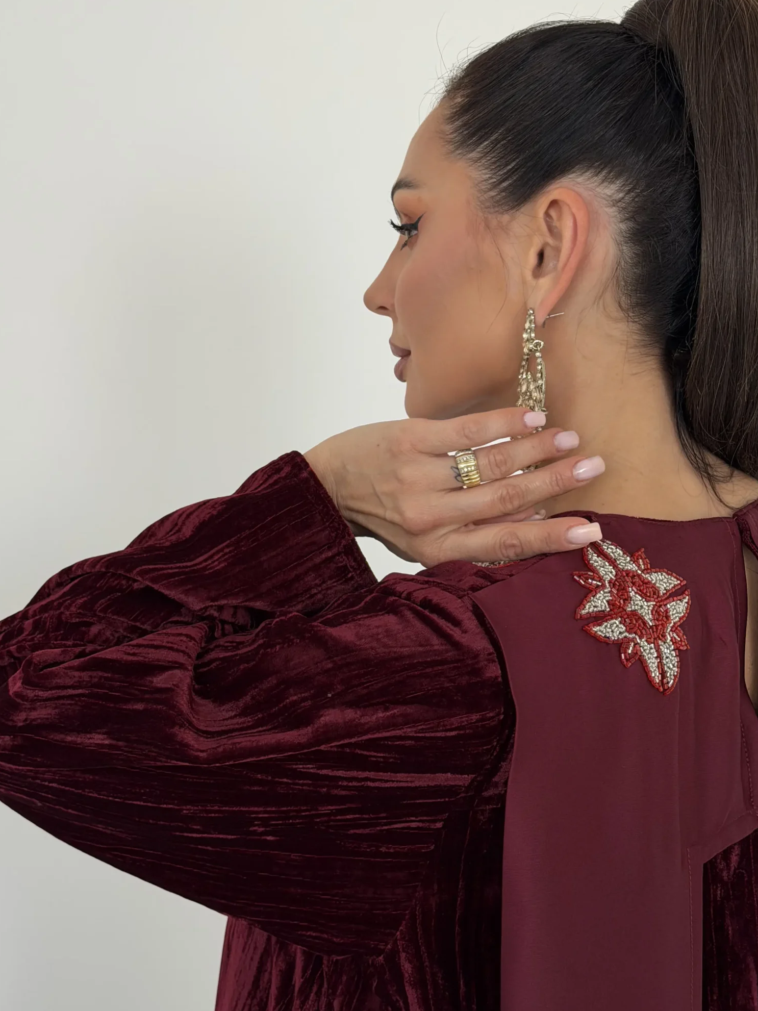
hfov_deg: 23.6
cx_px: 372
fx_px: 1811
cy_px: 450
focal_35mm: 62
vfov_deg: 31.2
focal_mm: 6.76
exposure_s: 1/121
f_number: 1.78
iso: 80
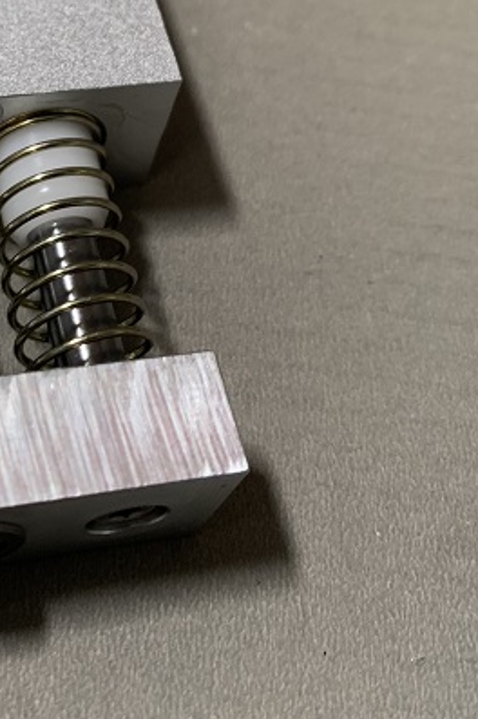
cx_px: -12
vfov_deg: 34.5
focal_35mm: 55
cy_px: 86
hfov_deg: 23.4
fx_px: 1097
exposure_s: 1/60
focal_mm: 4.25
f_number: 1.8
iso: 200
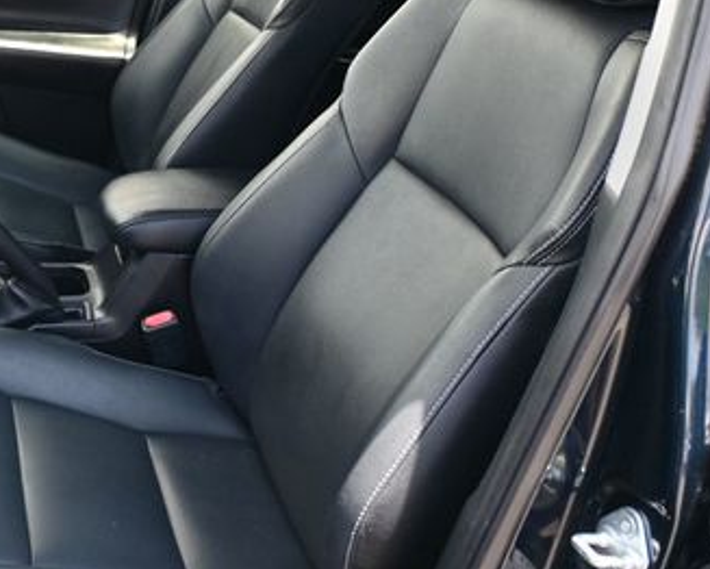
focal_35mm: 55
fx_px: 1156
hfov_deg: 32.3
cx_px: 63
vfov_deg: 27.4
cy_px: 167
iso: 400
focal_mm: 20
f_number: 3.8
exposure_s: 1/200
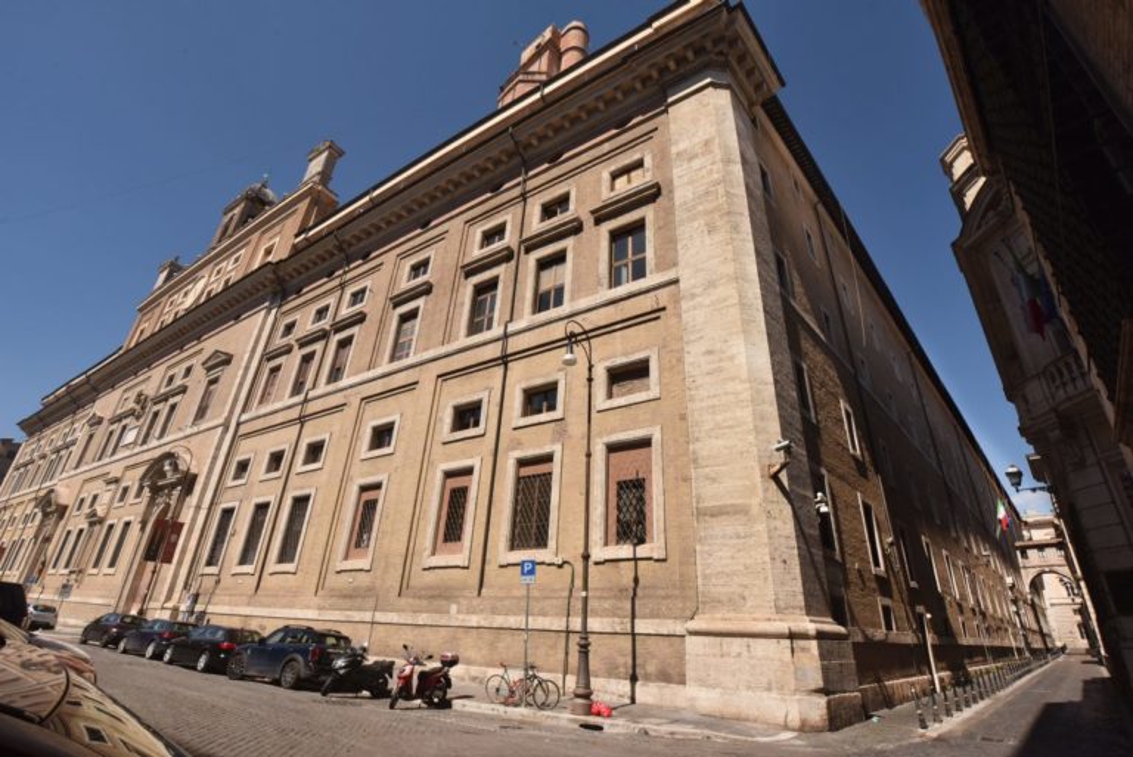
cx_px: 566
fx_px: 504
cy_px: 378
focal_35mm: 16
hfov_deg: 96.7
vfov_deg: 73.8
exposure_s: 1/1000
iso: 400
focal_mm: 16
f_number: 13
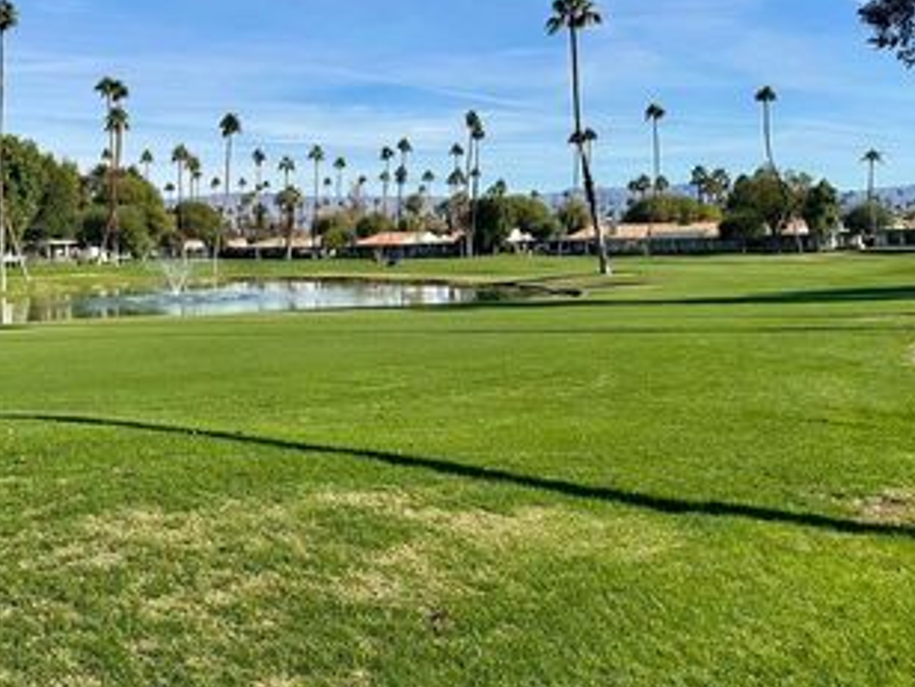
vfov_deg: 36.4
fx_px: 1031
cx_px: 241
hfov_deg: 46.3
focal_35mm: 39
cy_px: 216
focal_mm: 6.86
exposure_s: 1/5000
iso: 80
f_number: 1.78
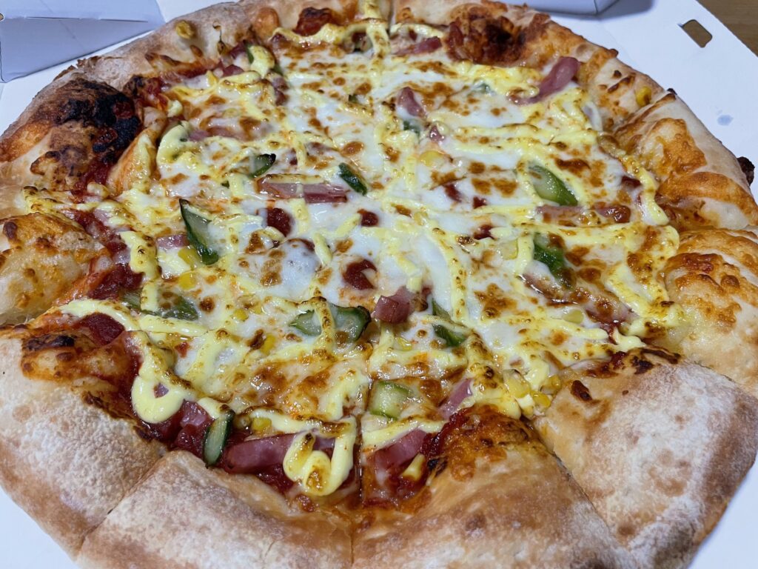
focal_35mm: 26
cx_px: 379
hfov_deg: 67.3
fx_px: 569
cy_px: 284
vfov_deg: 53.1
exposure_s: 1/50
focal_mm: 4.2
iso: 100
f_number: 1.6
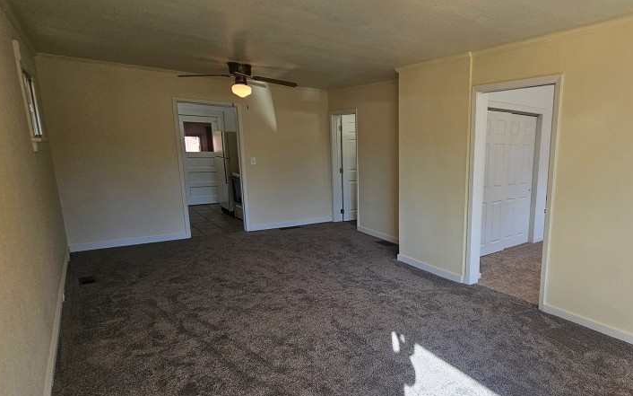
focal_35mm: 20
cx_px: 437
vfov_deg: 59.3
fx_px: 345
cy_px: 229
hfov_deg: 81.3
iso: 50
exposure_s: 1/139
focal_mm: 2.2
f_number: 2.2
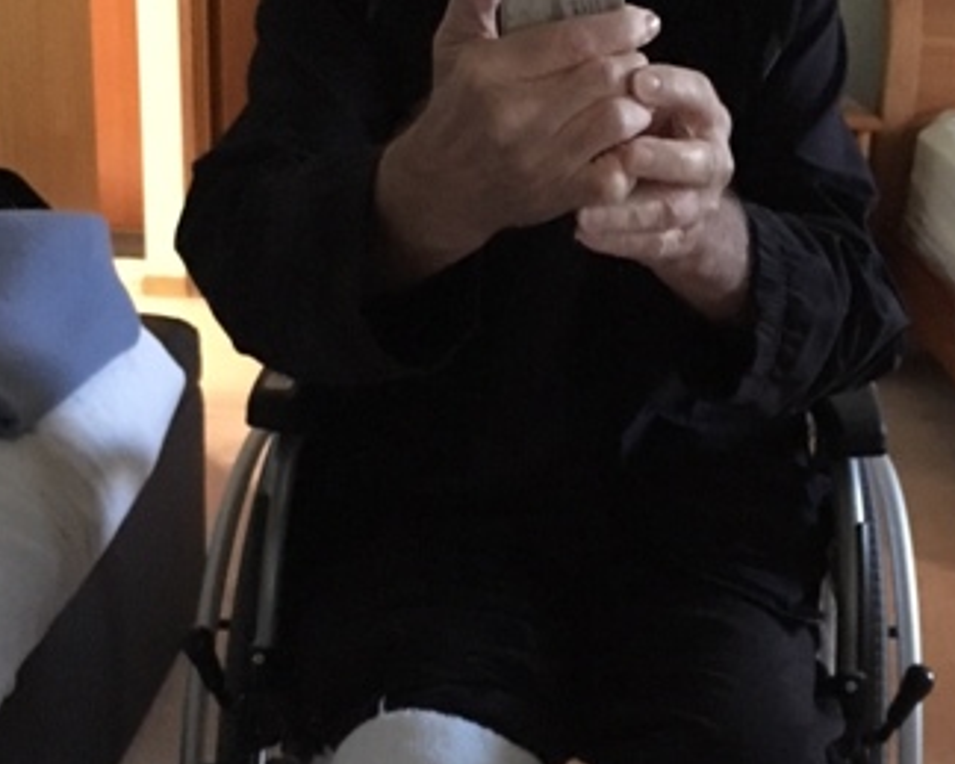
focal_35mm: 56
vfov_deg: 27.1
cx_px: 622
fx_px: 1582
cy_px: 419
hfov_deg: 33.3
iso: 1000
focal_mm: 4.15
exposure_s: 1/17
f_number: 2.2
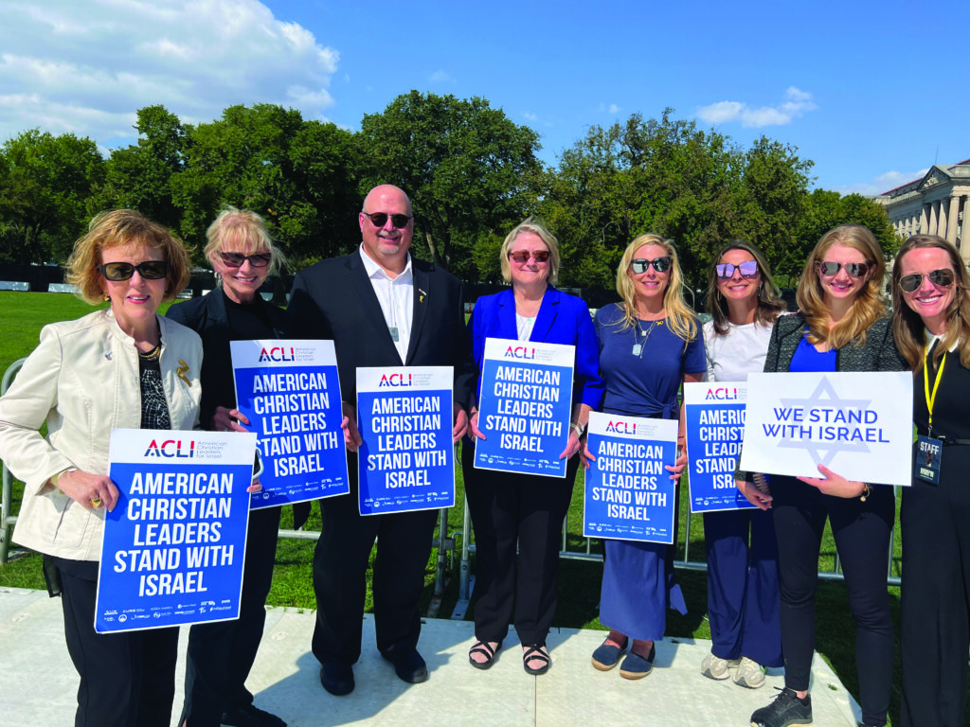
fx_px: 729
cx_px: 485
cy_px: 364
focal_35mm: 26
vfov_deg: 53.1
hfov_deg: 67.3
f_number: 1.5
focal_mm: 5.7
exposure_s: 1/5882
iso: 50
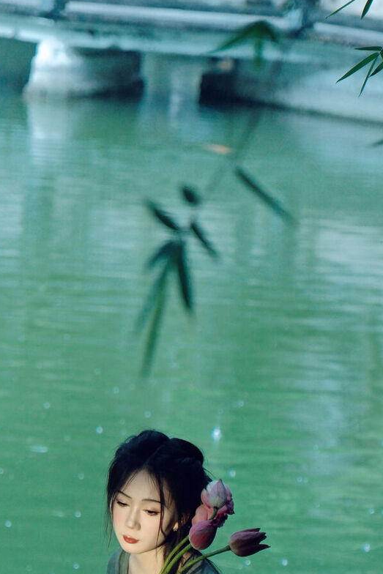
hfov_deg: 6.5
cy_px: 476
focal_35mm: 211
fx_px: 3365
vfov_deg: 9.7
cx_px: 328
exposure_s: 1/160
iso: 800
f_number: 2.8
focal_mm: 70
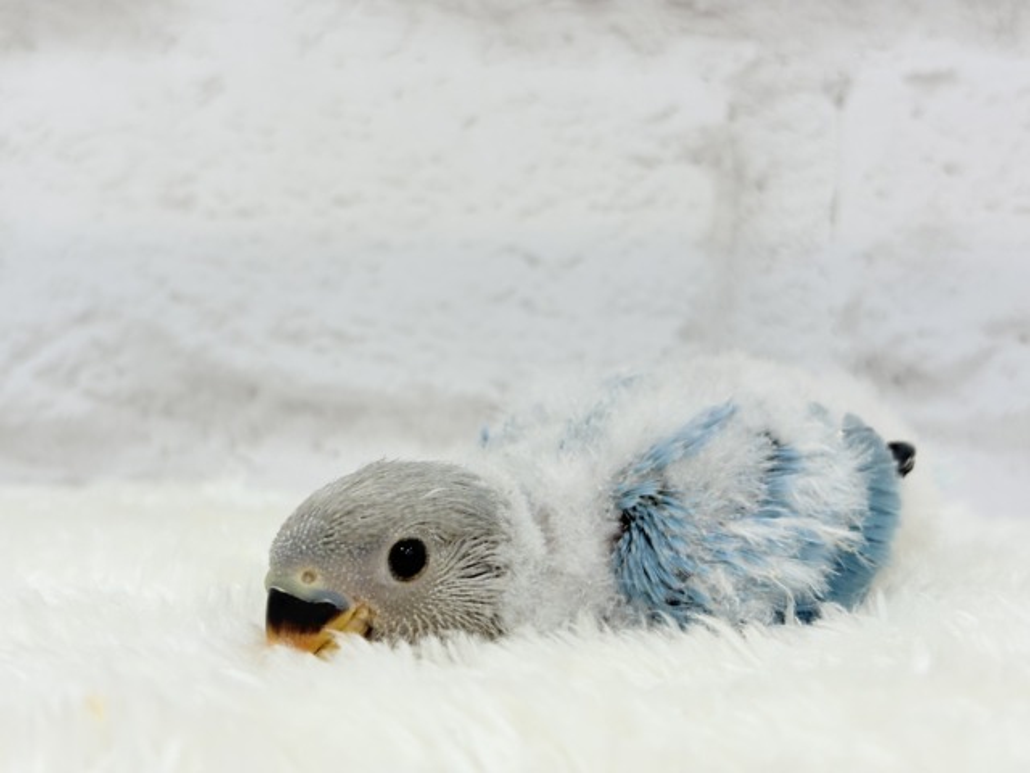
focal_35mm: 52
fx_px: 1547
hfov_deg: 36.8
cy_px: 386
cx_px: 515
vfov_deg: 28.0
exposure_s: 1/100
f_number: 1.6
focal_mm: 5.96
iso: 64
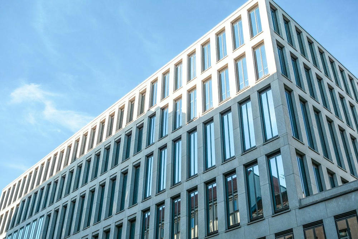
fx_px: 398
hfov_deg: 48.5
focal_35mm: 40
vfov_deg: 33.4
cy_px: 120
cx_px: 179
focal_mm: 14.8
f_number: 5.6
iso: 125
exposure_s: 1/250
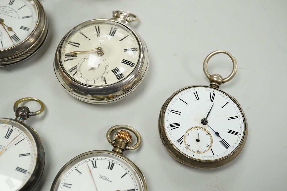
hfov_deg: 43.6
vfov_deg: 29.9
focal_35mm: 45
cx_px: 144
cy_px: 96
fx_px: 359
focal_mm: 30
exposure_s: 1/400
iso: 3200
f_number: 9
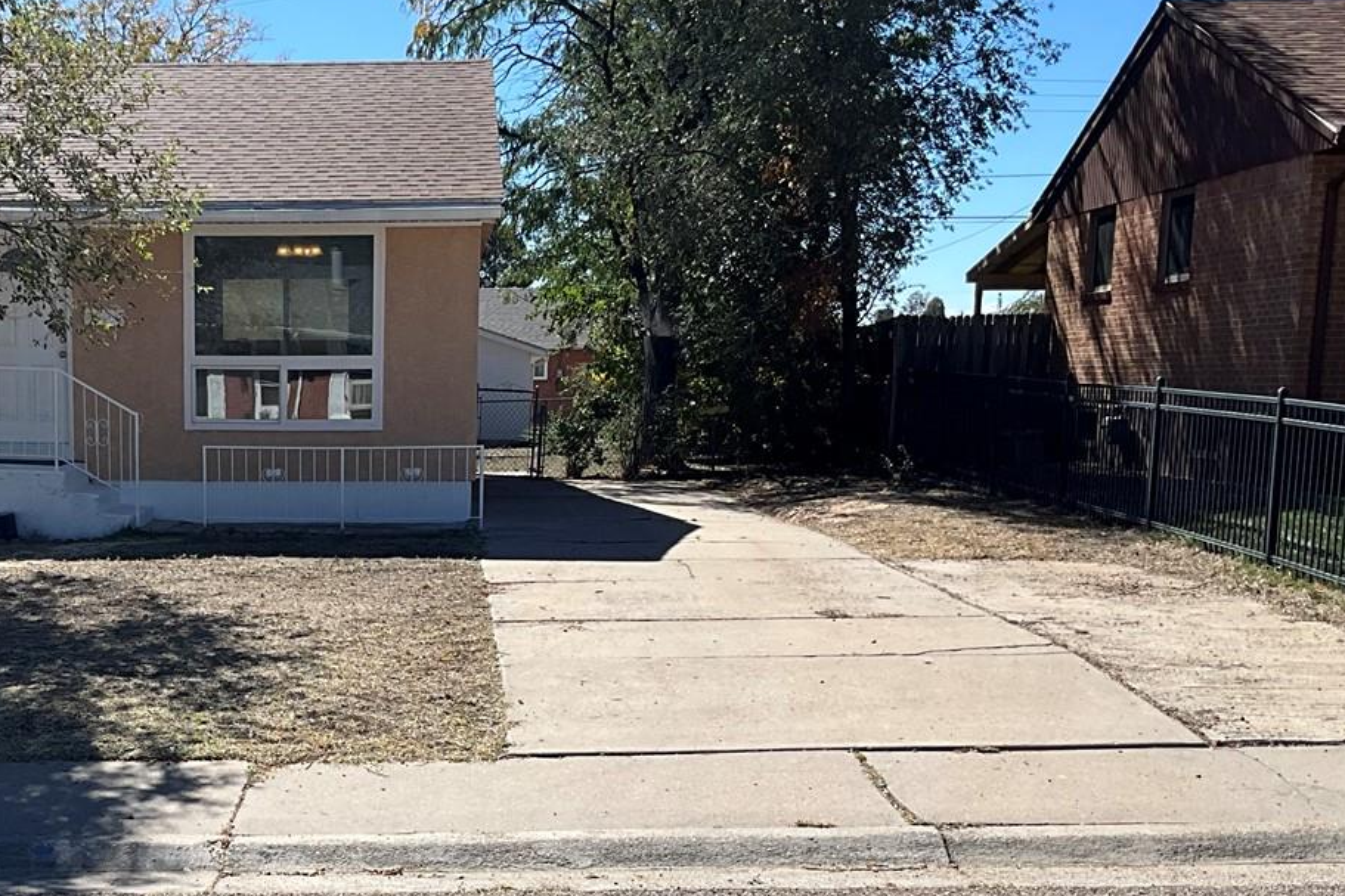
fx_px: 1980
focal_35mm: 53
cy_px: 728
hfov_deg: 36.3
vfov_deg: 25.0
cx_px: 276
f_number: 1.8
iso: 25
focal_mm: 3
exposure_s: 1/1848
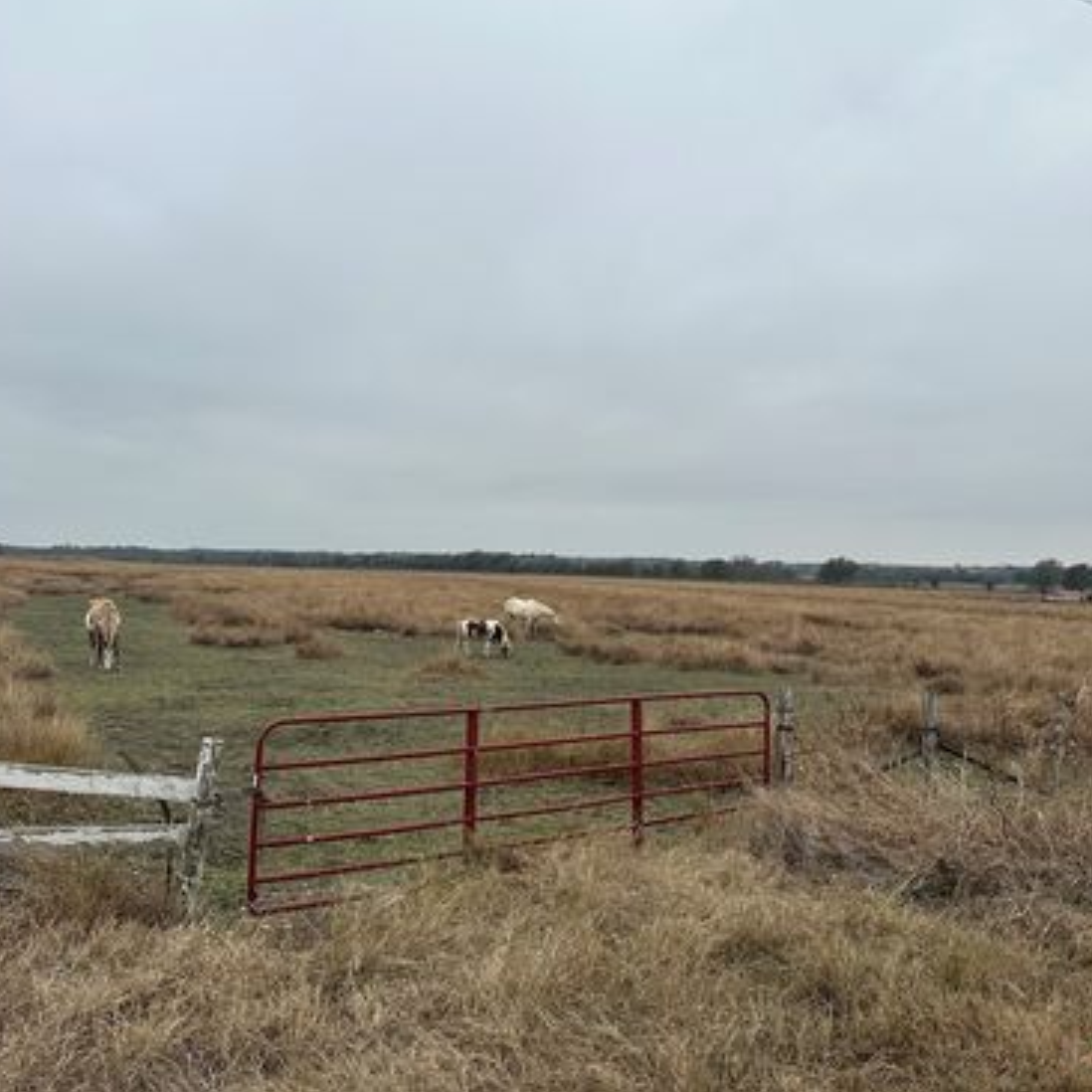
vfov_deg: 55.6
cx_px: 564
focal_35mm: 29
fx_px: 1035
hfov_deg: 55.6
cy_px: 536
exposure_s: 1/5000
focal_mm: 6.86
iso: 80
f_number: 1.78
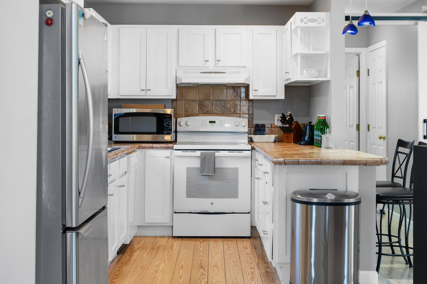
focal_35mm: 50
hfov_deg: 39.6
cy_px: 142
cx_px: 214
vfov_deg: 27.0
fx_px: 593
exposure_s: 1/10
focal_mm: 50
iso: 500
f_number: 7.1
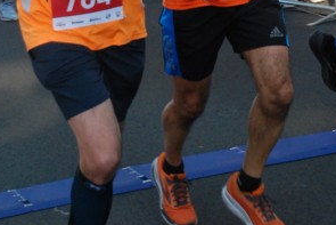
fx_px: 1429
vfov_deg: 8.8
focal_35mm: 153
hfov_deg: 13.4
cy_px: -71
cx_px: 160
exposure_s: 1/320
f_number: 5
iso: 1000
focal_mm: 50
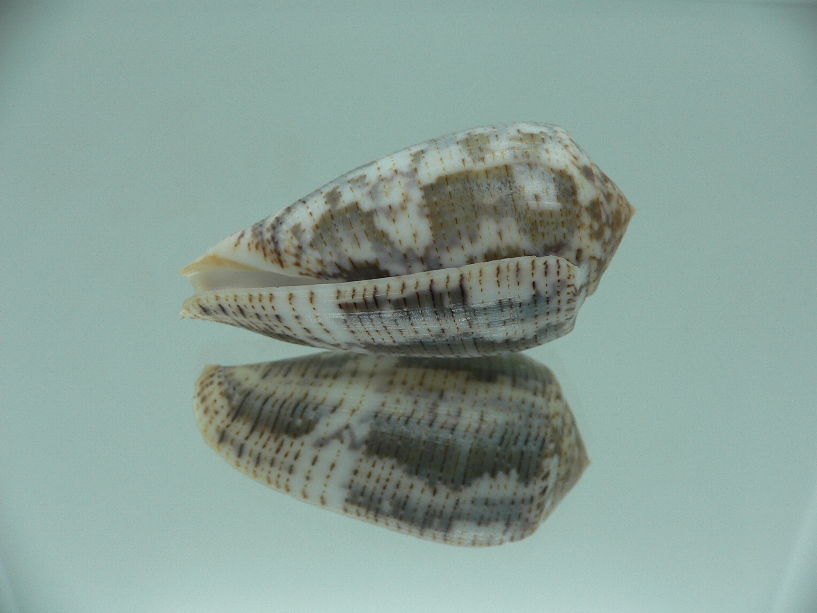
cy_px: 306
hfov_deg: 52.6
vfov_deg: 40.7
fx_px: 826
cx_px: 408
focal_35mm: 35
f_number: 2.8
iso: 80
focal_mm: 4.6
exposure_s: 1/60
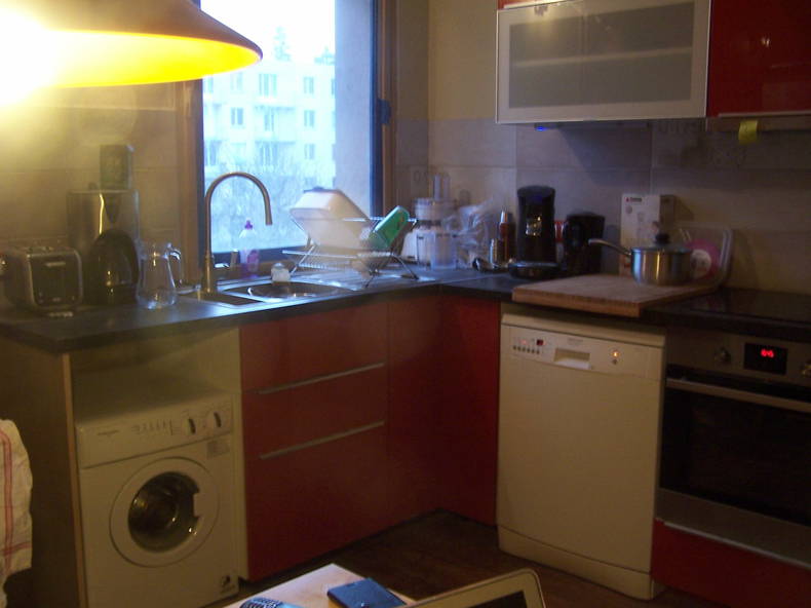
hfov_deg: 49.0
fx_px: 890
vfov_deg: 37.7
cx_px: 406
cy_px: 304
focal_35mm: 38
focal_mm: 6.3
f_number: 2.8
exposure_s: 1/8
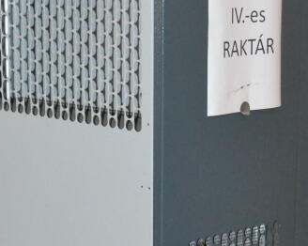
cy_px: 277
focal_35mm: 134
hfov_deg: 14.3
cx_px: 218
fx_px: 1221
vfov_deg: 11.3
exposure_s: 1/60
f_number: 4.2
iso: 3200
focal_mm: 26
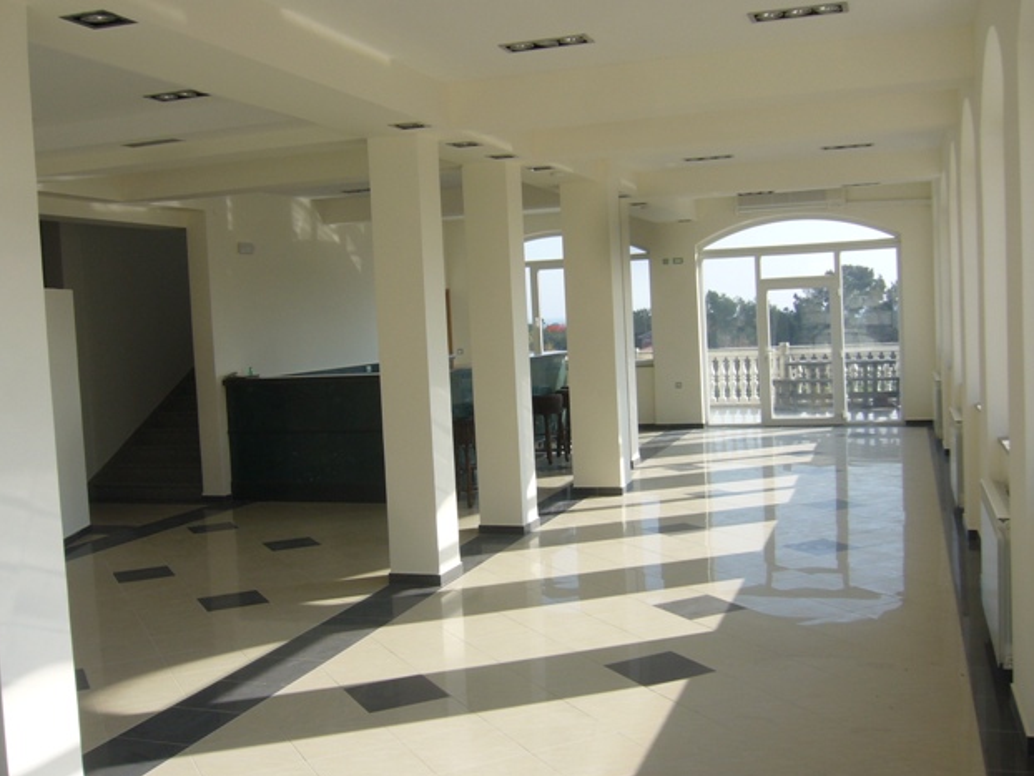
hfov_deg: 51.3
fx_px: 1076
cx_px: 505
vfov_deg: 39.7
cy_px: 386
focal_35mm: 36
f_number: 5.6
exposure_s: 1/160
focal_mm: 5.8
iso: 80
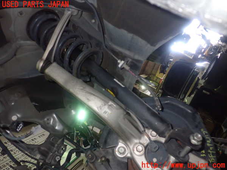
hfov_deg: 60.0
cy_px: 85
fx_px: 197
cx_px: 114
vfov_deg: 46.8
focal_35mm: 30
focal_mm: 5.4
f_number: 6.3
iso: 640
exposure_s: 1/30
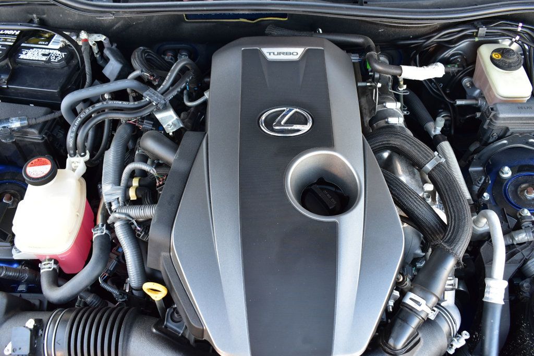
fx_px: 489
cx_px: 267
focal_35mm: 33
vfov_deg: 39.9
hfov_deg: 57.2
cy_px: 178
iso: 400
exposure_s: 1/30
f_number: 7.1
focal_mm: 22
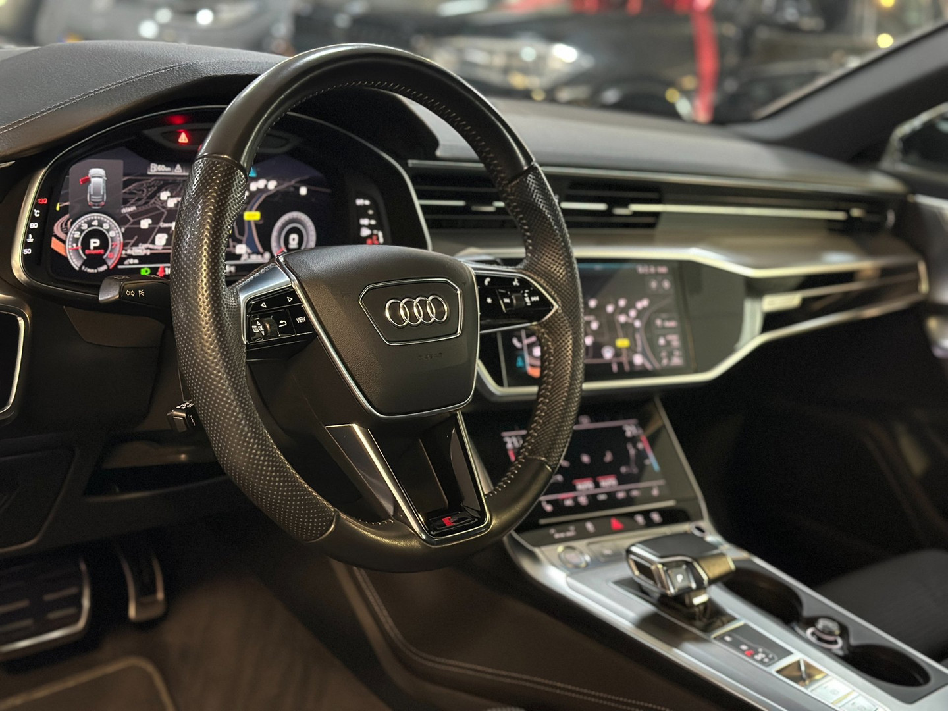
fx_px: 1315
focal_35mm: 48
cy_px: 356
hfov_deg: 39.7
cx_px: 474
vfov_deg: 30.3
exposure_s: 1/25
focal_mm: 6.86
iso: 640
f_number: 1.78
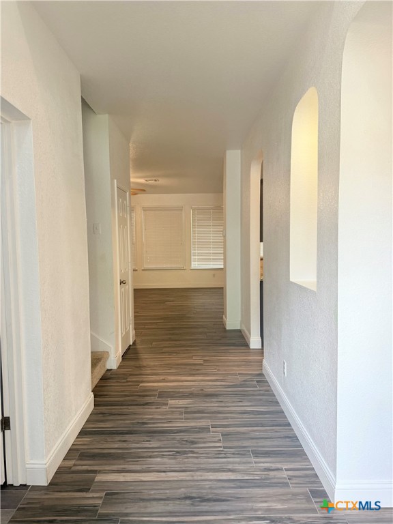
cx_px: 196
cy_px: 262
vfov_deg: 71.6
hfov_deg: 56.8
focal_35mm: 24
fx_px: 363
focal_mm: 6.76
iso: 200
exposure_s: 1/120
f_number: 1.78
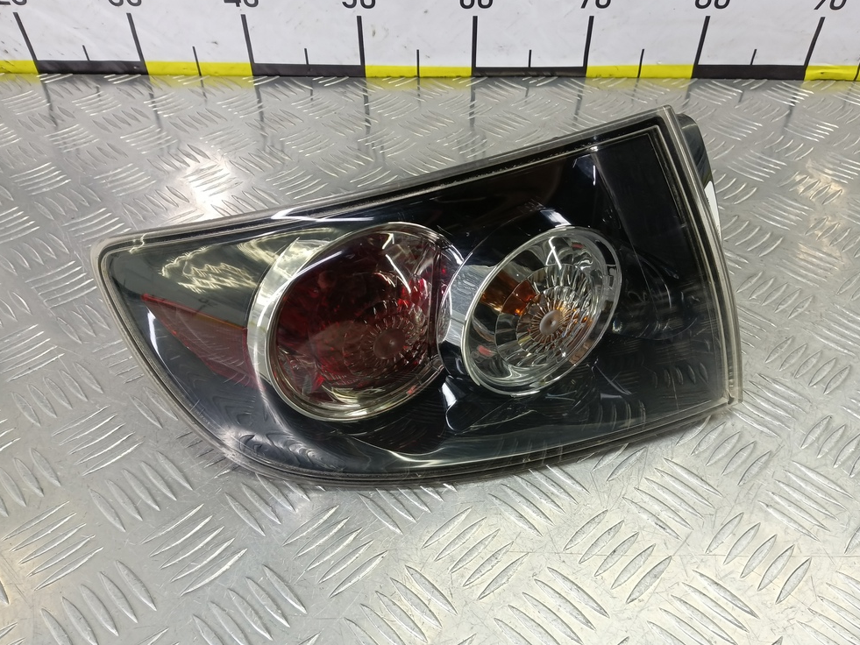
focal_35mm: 24
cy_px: 309
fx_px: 596
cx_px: 437
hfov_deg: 71.6
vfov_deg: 56.8
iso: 152
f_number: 1.6
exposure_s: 1/50
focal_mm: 4.11
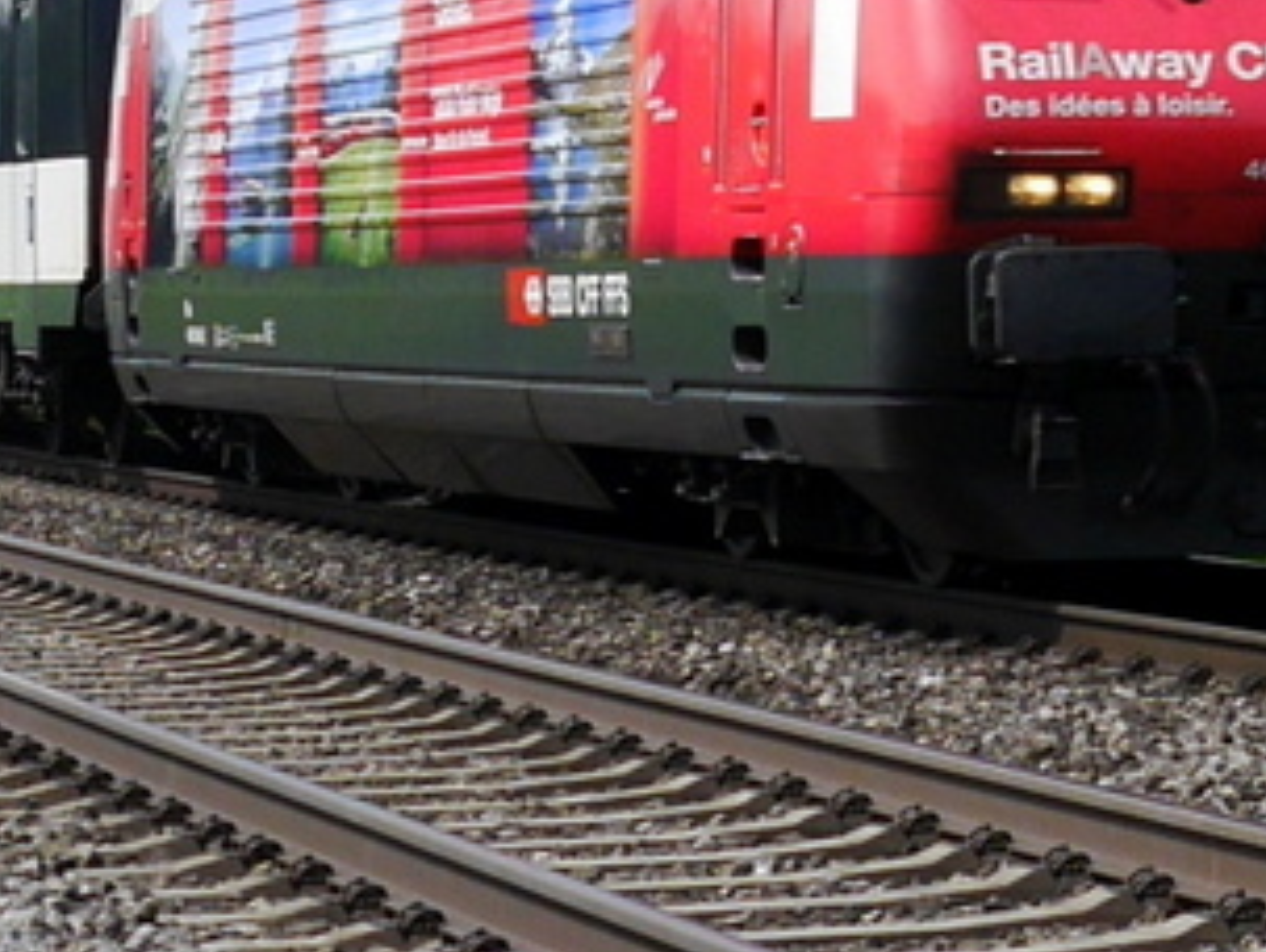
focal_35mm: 111
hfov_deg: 17.5
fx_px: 4064
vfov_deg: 13.0
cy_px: -244
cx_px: 1070
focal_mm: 14
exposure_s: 1/400
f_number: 7.1
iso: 160
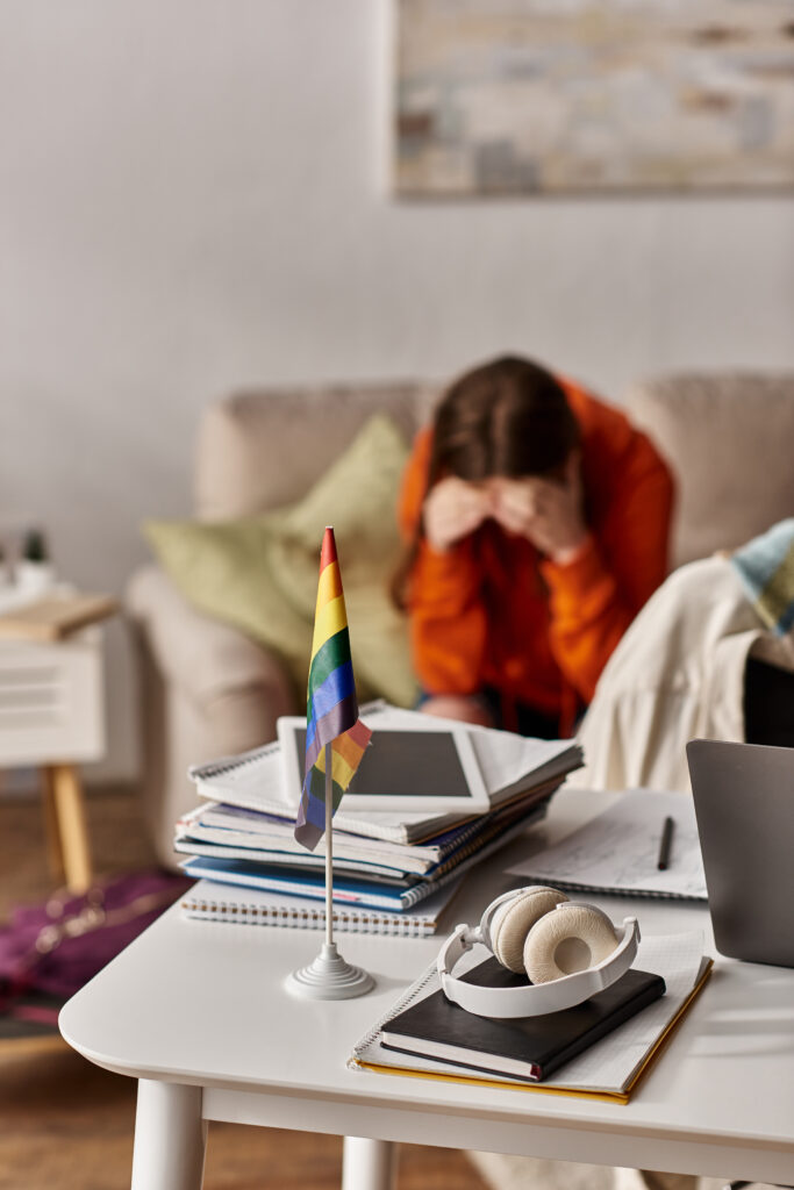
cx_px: 397
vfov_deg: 23.9
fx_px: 2811
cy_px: 595
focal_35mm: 85
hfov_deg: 16.1
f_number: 2.8
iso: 125
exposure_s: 1/200
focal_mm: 85
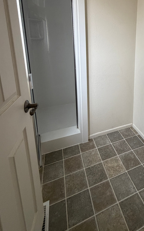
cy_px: 68
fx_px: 132
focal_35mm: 21
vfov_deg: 78.3
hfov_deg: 53.5
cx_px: 115
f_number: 2.2
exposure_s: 1/83
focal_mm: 2.22
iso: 320
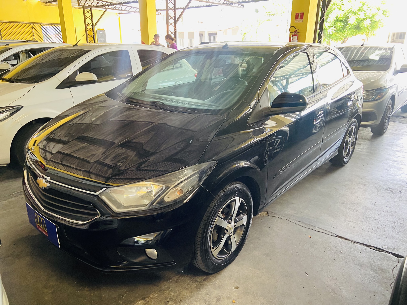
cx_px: 204
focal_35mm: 26
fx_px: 306
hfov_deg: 67.3
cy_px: 152
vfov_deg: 53.1
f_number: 1.8
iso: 125
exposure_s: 1/74
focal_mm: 4.25
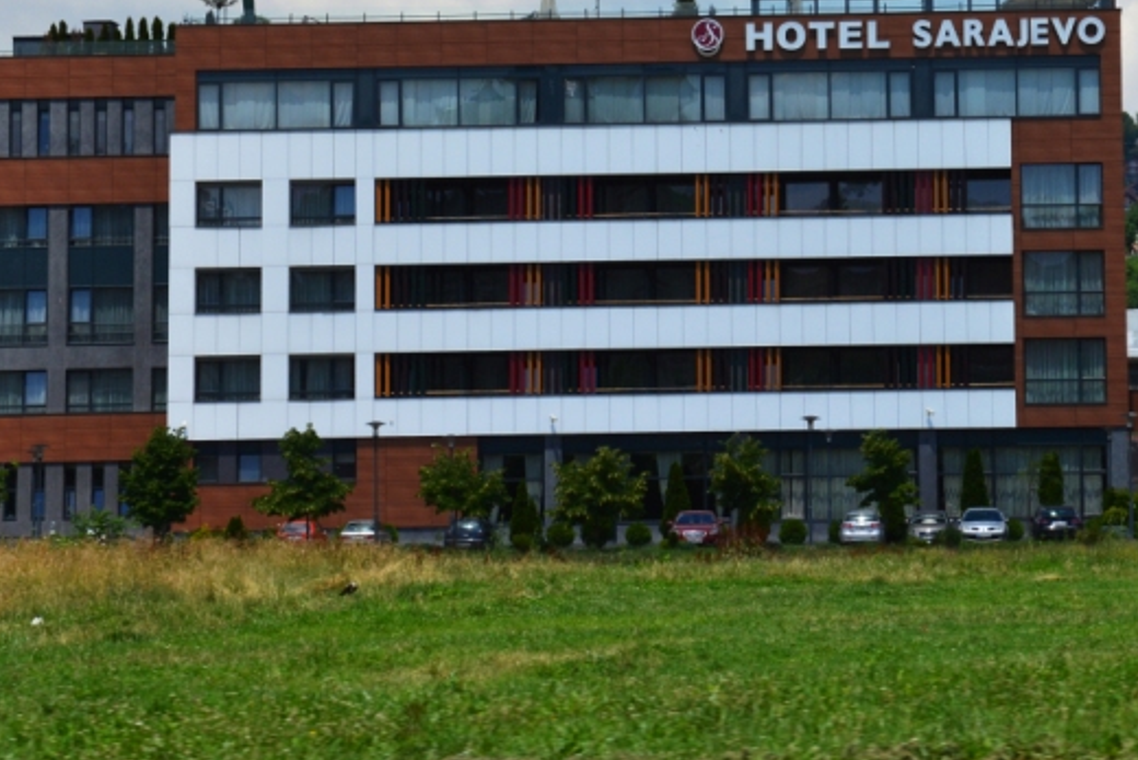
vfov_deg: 10.3
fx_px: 4205
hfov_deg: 15.4
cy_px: 84
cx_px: 823
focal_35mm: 133
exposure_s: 1/640
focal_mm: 45
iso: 400
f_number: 10
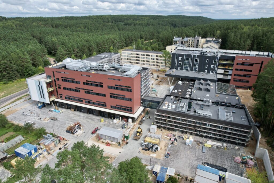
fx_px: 167
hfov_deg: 78.6
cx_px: 137
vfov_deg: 57.2
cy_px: 92
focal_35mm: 22
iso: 130
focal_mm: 8.38
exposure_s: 1/2000
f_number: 2.8
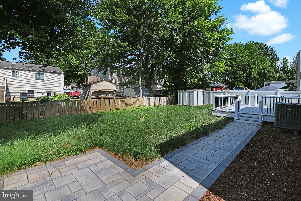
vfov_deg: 73.7
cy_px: 100
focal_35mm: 16
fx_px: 134
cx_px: 150
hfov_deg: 96.7
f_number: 8
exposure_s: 1/400
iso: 100
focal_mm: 16
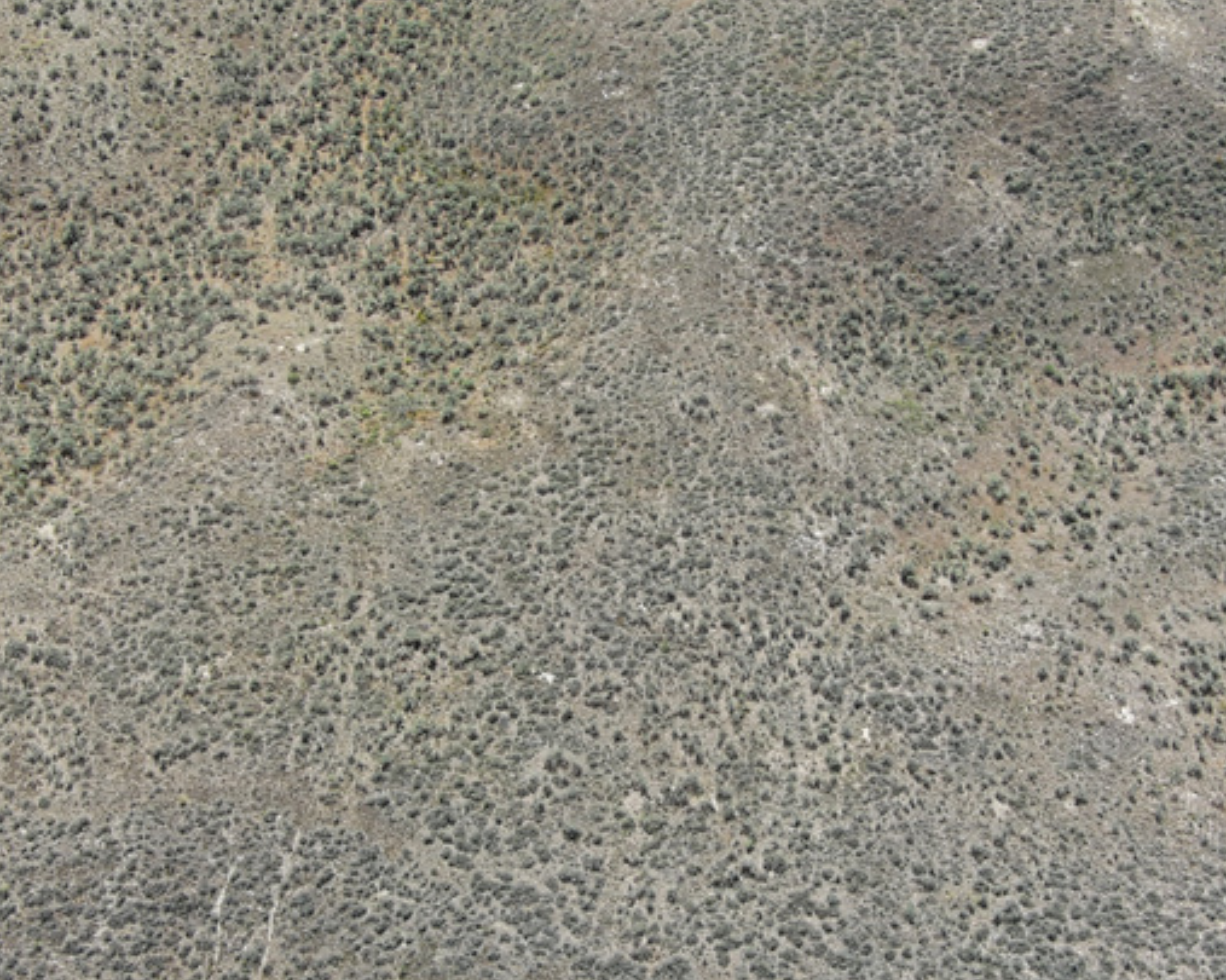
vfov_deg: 27.6
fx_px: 1995
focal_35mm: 55
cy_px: 456
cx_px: 653
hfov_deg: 34.2
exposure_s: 1/843
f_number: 2.8
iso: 100
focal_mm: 10.57
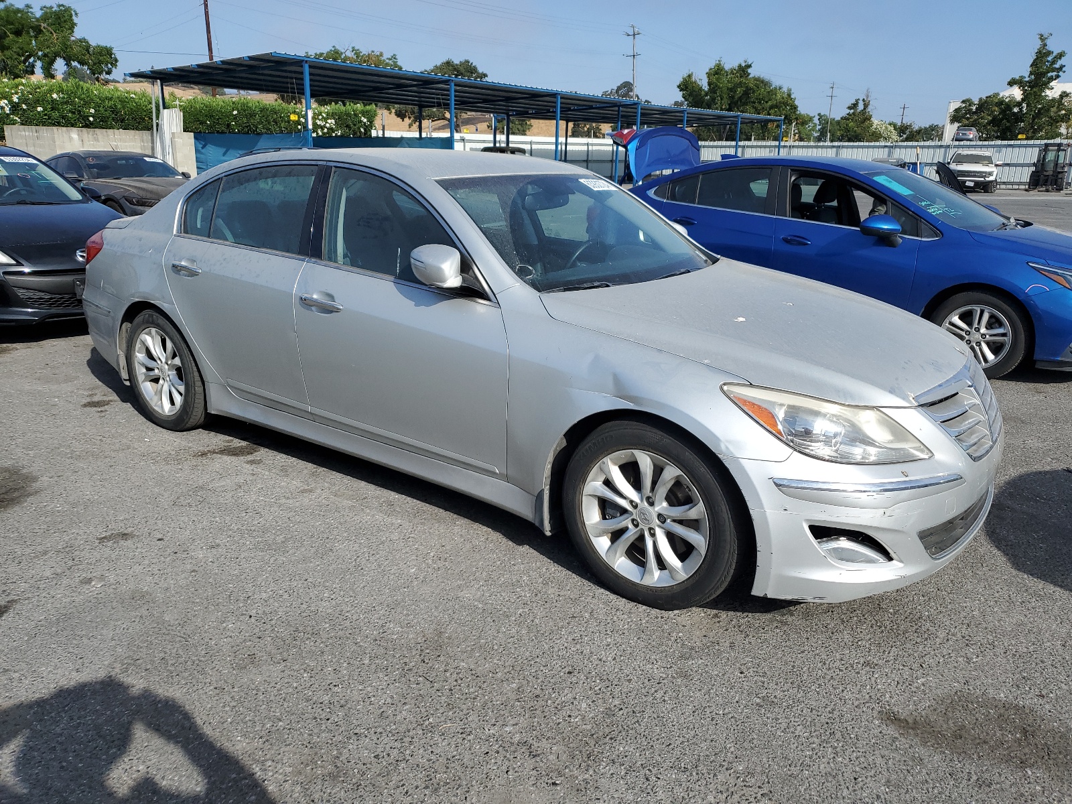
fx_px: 805
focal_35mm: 26
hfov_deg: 67.3
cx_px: 536
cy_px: 402
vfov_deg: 53.1
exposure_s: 1/3333
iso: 50
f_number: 1.5
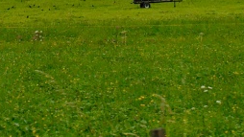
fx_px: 951
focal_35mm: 147
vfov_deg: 7.8
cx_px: 28
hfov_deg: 14.5
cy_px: -164
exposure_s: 1/1250
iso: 400
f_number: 5
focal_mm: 18
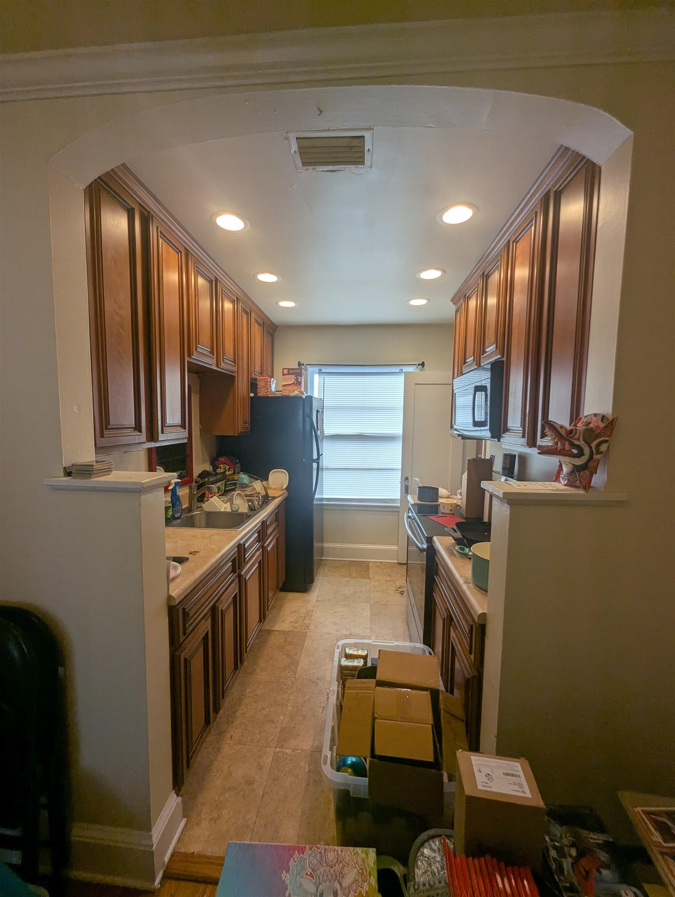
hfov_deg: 90.0
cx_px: 338
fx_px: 337
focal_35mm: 13
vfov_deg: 106.1
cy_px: 448
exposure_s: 1/60
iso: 55
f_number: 2.2
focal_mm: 1.95
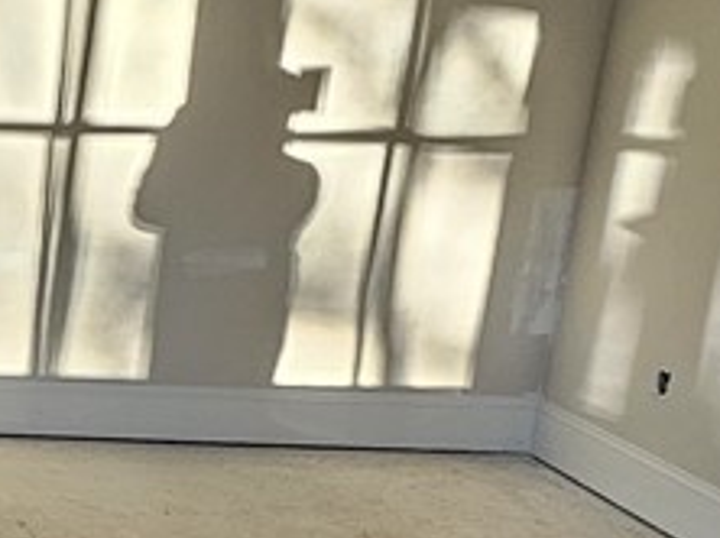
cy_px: 282
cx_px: -373
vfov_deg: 24.4
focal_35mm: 60
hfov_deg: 24.6
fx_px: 1247
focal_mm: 2.2
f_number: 2.2
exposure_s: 1/60
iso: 160
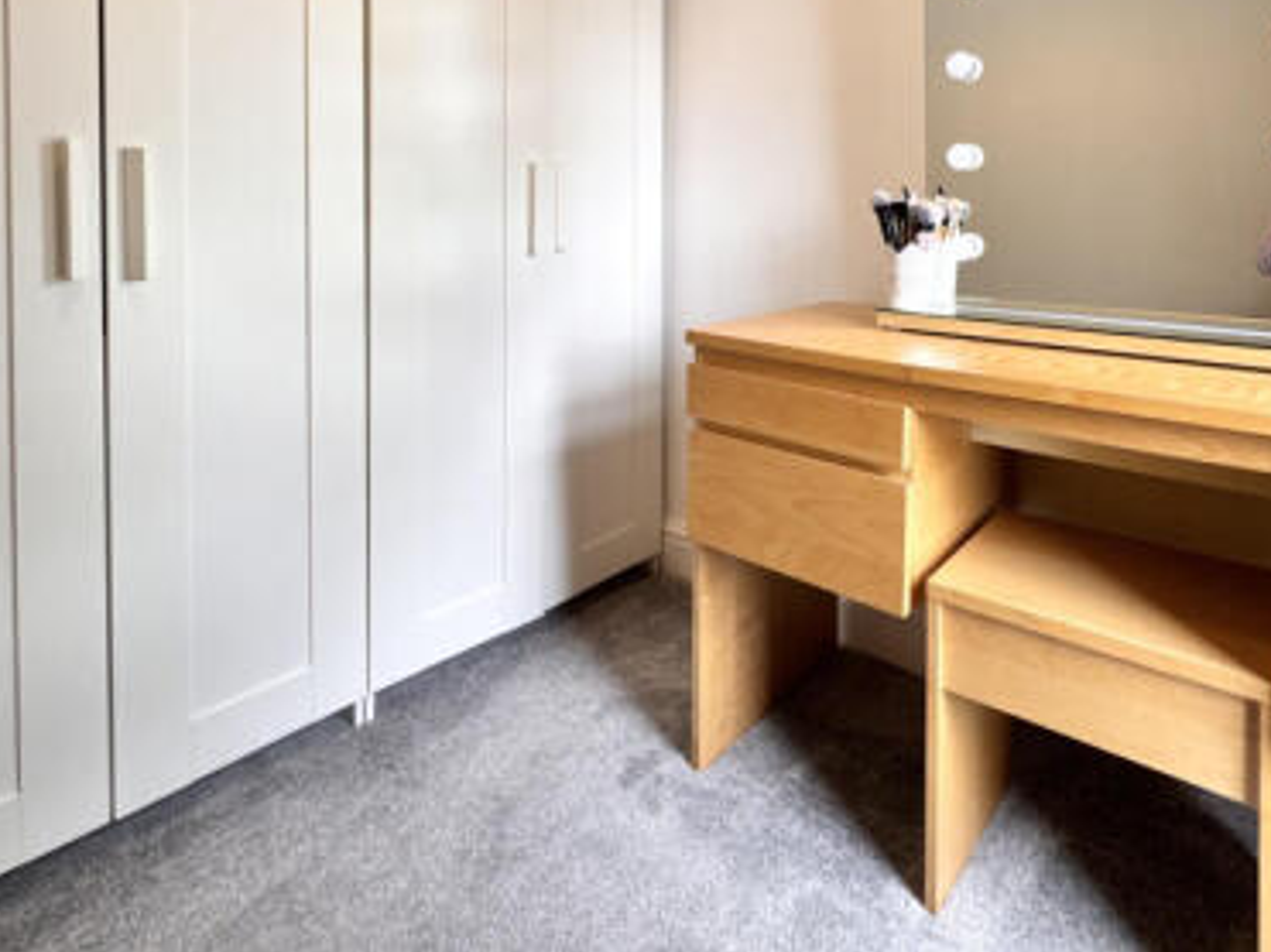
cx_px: 721
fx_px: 808
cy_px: 207
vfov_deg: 57.1
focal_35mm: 22
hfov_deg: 76.0
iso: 160
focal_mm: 2.22
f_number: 2.2
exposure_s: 1/100
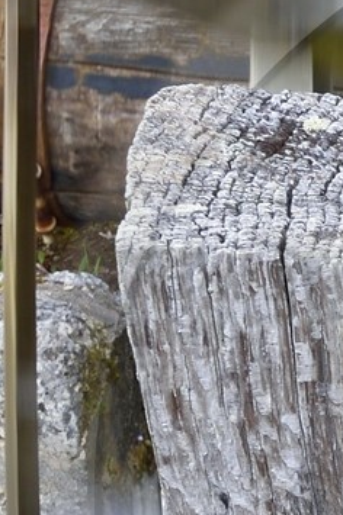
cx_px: 696
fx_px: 3007
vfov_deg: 9.7
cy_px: 498
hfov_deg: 6.3
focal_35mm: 210
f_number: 14
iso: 200
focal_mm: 31
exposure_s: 1/40
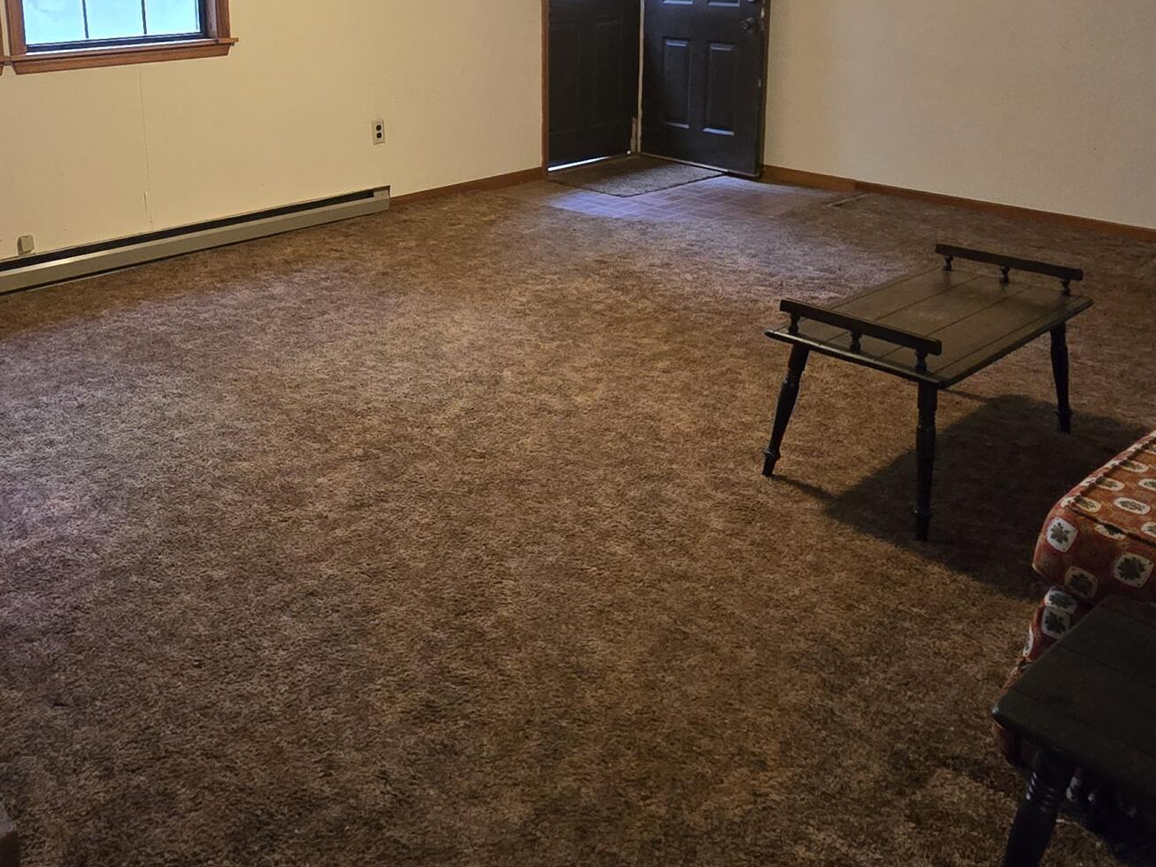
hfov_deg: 59.4
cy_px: 173
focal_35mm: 30
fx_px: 1002
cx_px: 450
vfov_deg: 44.5
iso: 800
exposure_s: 1/60
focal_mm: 2.2
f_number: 2.2
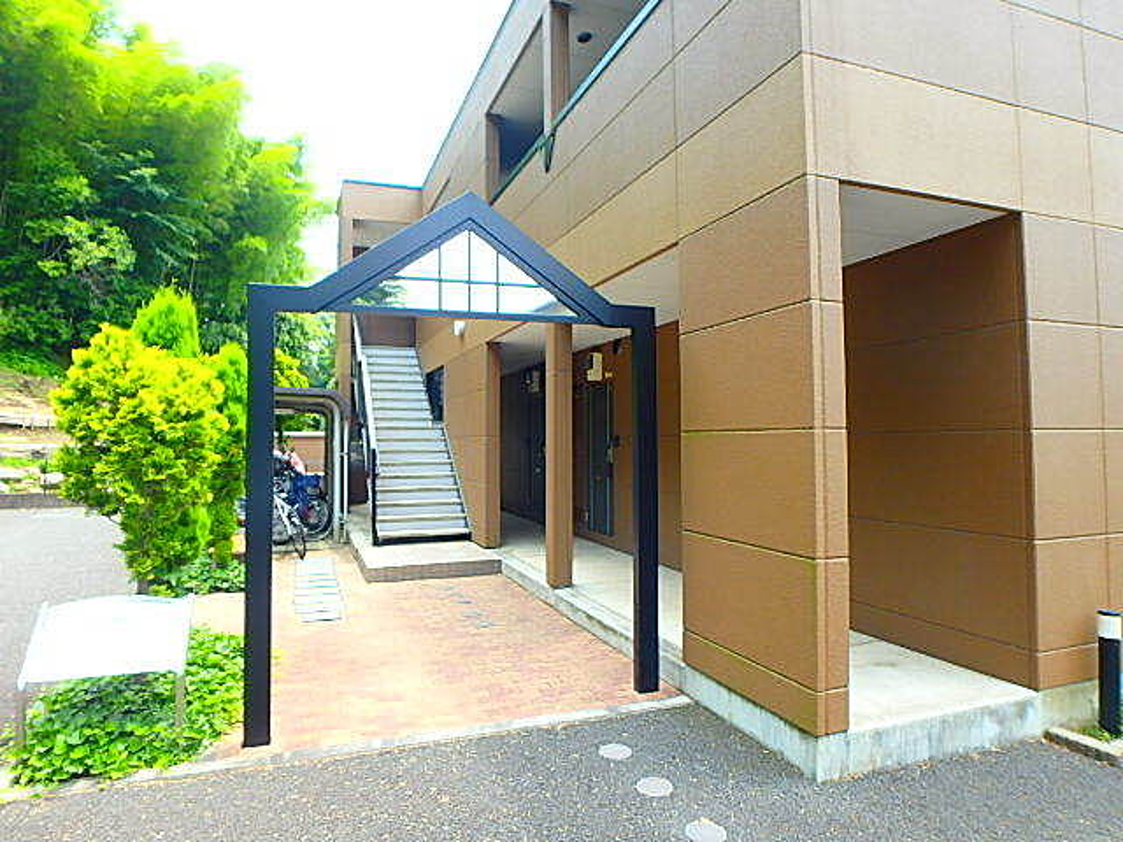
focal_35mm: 21
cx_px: 562
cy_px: 421
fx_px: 681
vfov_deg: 63.4
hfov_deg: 79.0
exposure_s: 1/125
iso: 125
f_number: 3.5
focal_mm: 3.7
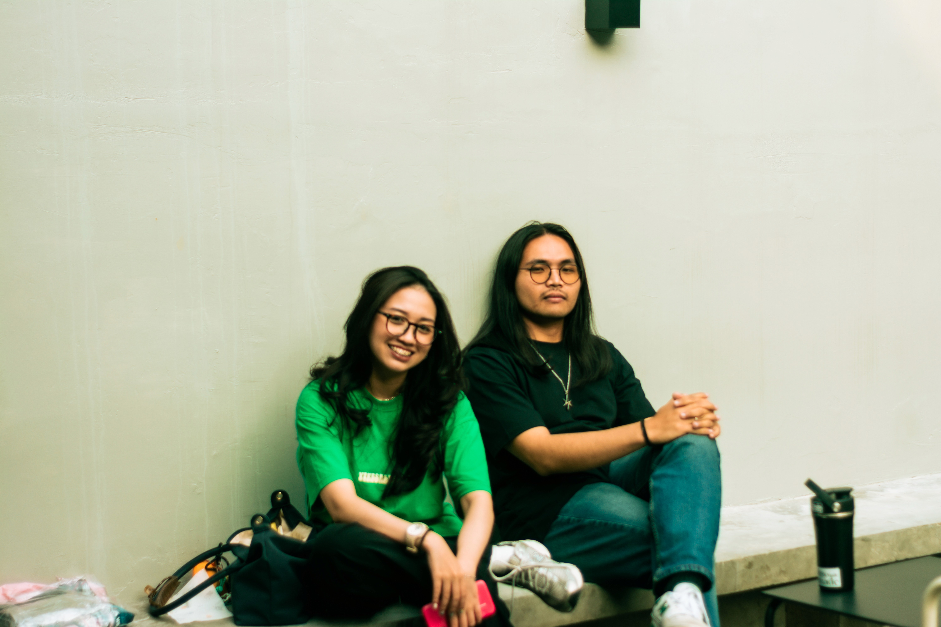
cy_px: 314
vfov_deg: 18.2
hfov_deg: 27.0
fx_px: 1960
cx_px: 470
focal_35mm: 75
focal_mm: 50
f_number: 1.8
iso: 100
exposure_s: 1/500
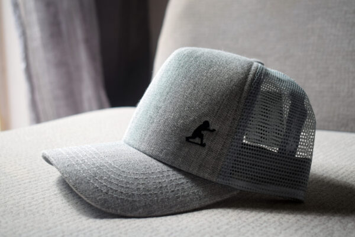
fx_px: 562
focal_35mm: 57
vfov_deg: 23.8
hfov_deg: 35.1
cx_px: 178
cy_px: 118
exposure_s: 1/160
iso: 400
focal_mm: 38
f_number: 6.3
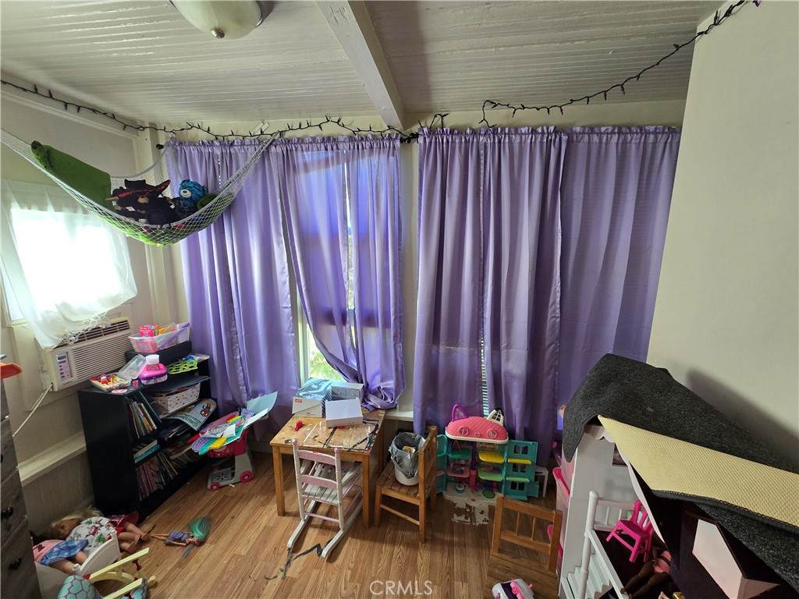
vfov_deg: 89.9
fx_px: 300
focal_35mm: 13
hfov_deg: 106.2
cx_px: 400
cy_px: 300
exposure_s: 1/60
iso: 160
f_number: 2.2
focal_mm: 2.2
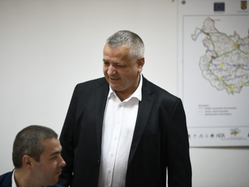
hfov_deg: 9.1
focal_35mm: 218
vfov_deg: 6.8
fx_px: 1569
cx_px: 114
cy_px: 93
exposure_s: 1/125
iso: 1250
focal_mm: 200
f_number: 2.8
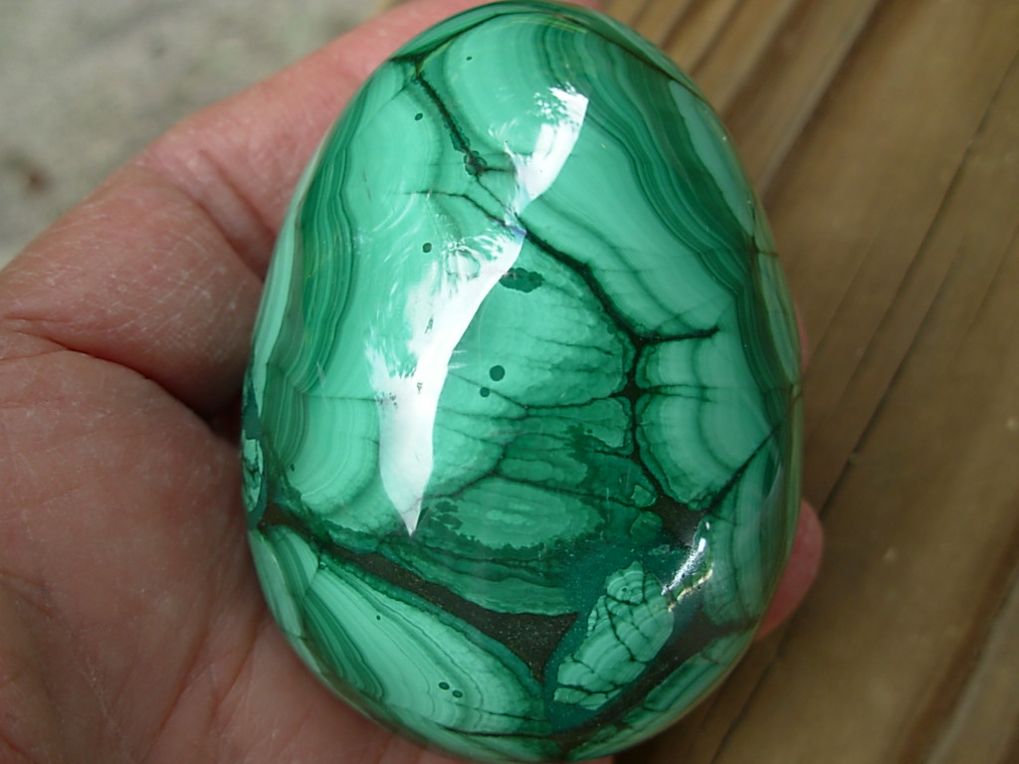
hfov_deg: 49.0
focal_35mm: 38
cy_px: 382
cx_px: 510
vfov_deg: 37.7
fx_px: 1119
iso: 50
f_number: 2.9
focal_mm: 6.3
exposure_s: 1/87.9
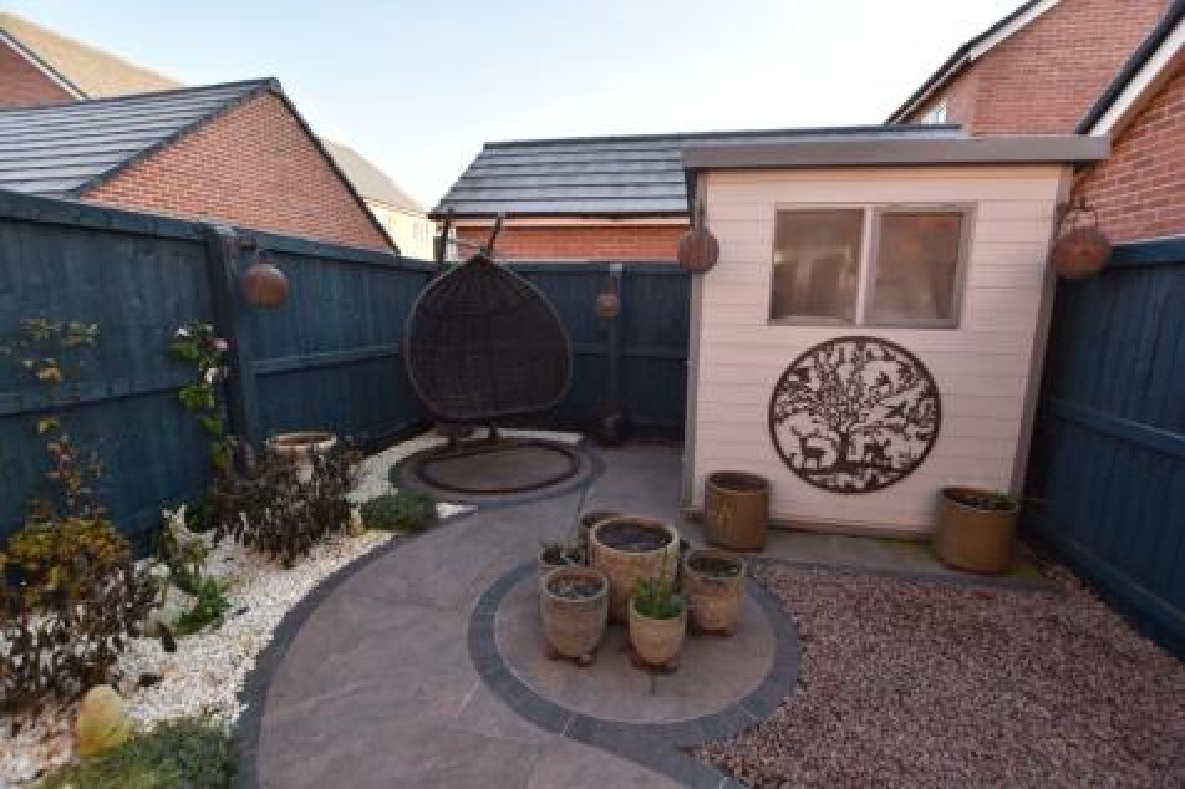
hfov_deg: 100.4
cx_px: 592
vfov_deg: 77.3
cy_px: 394
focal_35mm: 15
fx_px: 494
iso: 100
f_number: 5
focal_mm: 10
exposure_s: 1/100
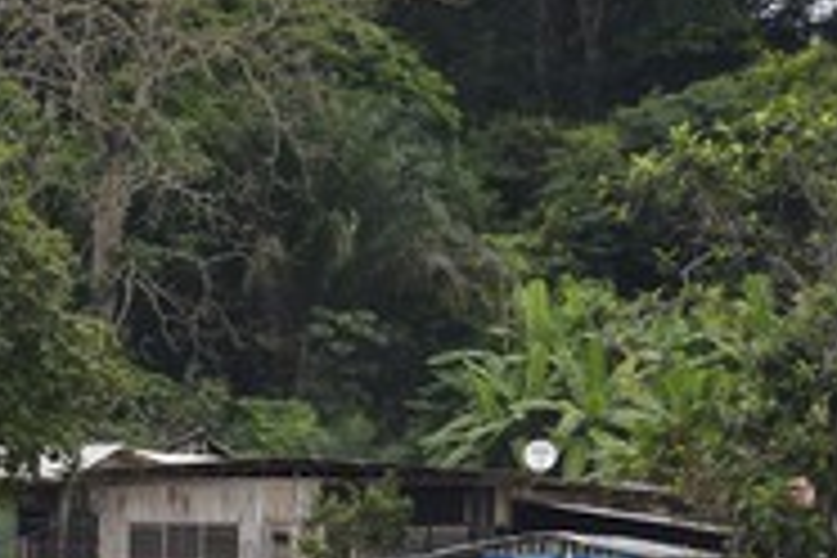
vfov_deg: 3.8
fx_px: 8393
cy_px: 504
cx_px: -27
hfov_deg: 5.7
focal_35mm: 361
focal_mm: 160
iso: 1600
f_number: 4.5
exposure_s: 1/1000
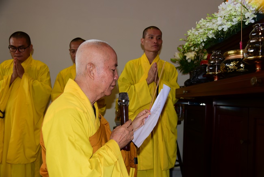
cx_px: 132
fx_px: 249
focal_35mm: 34
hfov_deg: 55.8
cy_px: 88
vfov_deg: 38.9
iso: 320
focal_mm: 34
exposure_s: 1/60
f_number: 4
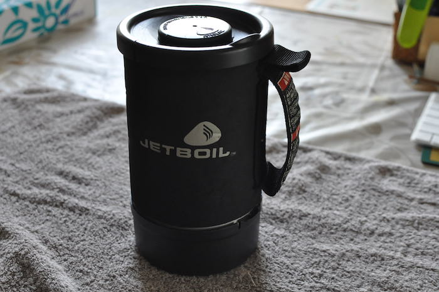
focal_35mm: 52
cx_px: 220
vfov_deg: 25.7
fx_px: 639
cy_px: 146
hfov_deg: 37.9
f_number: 5
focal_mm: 35
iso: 2000
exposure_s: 1/100
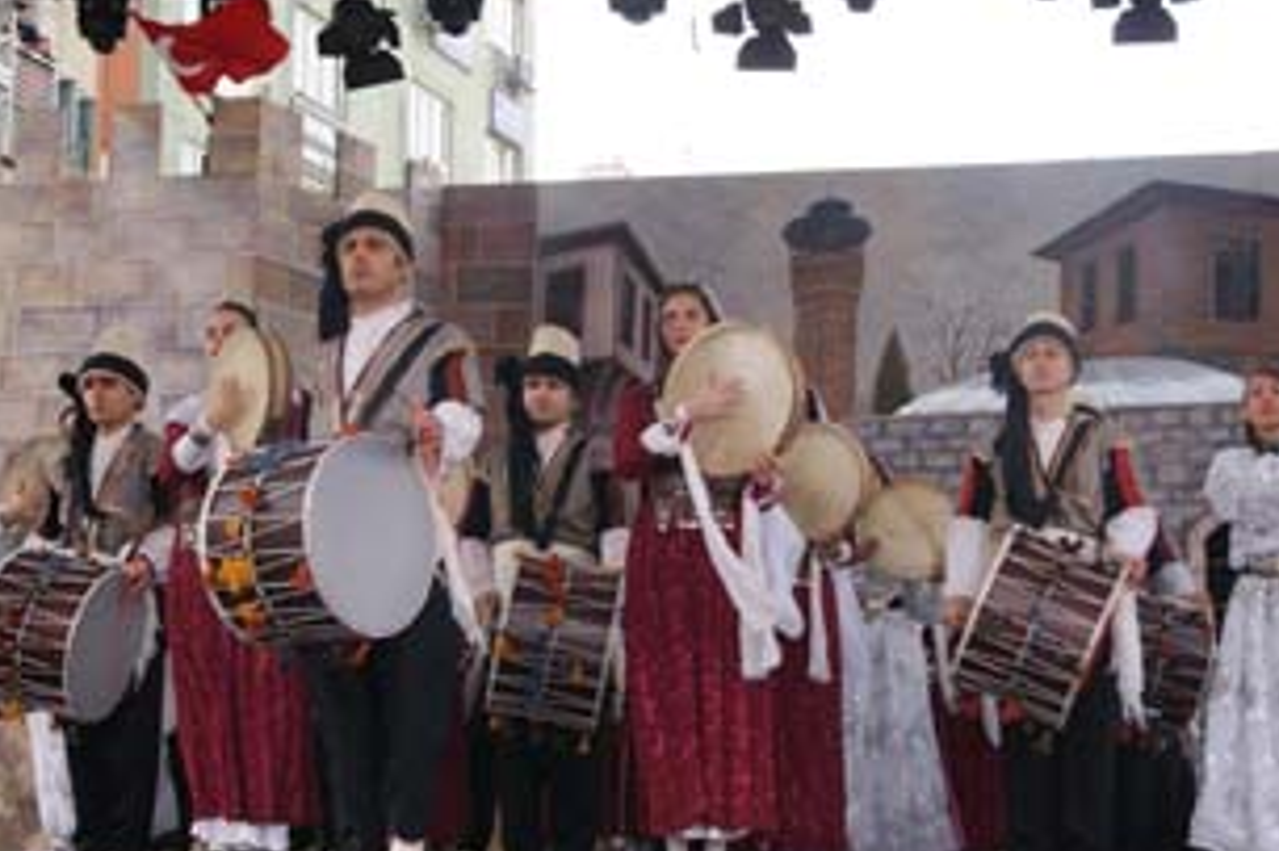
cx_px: 696
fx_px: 2201
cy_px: 516
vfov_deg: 21.9
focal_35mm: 62
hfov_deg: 32.4
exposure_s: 1/80
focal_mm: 28
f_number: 5
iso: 100
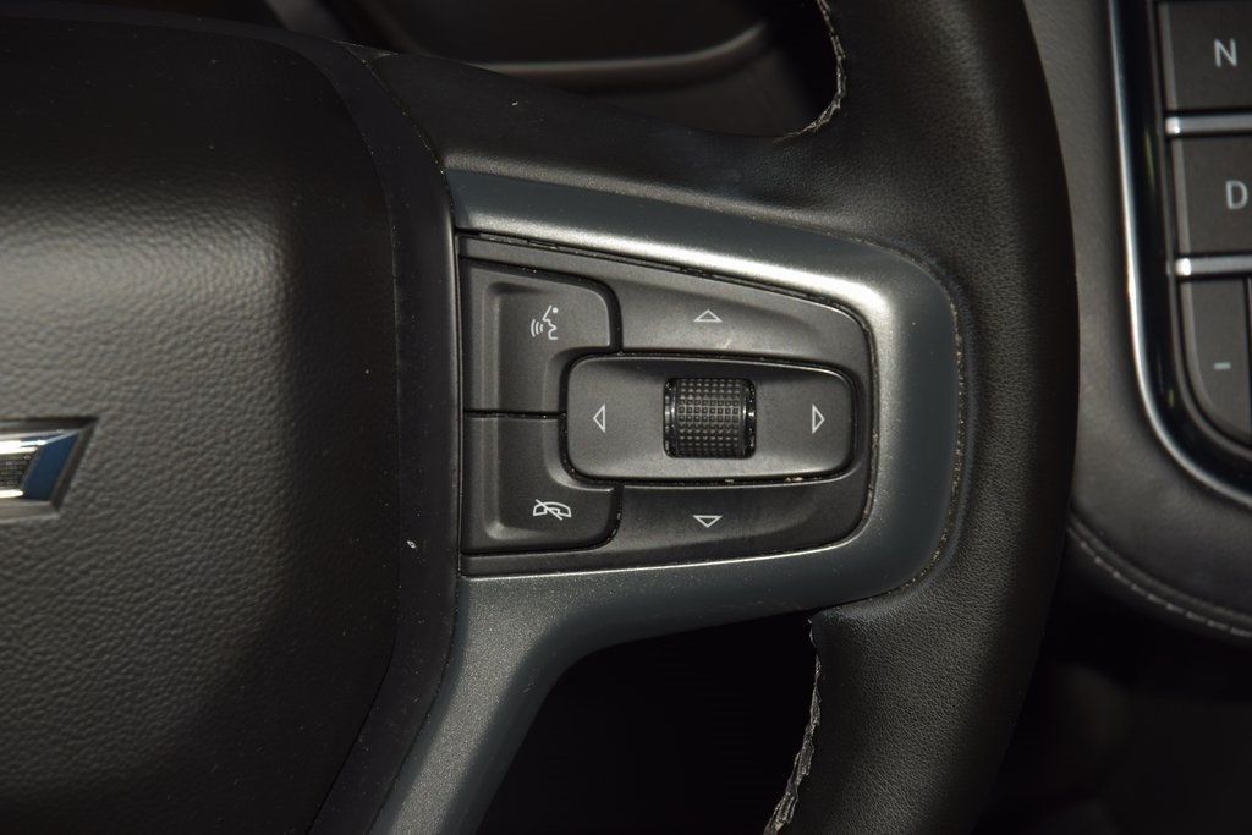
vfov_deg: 13.0
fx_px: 3652
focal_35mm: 105
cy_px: 418
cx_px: 626
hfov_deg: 19.5
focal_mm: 70
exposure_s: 1/125
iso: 100
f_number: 8
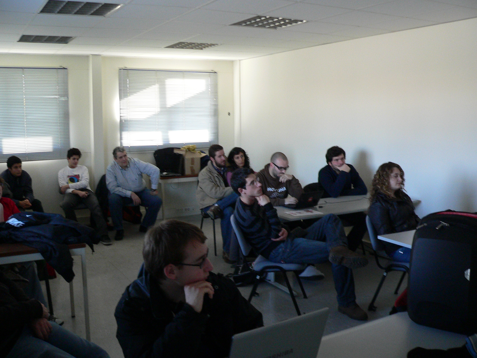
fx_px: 496
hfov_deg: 51.4
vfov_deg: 39.7
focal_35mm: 36
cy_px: 179
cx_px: 238
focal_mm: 6
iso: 200
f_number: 2.8
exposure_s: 1/15
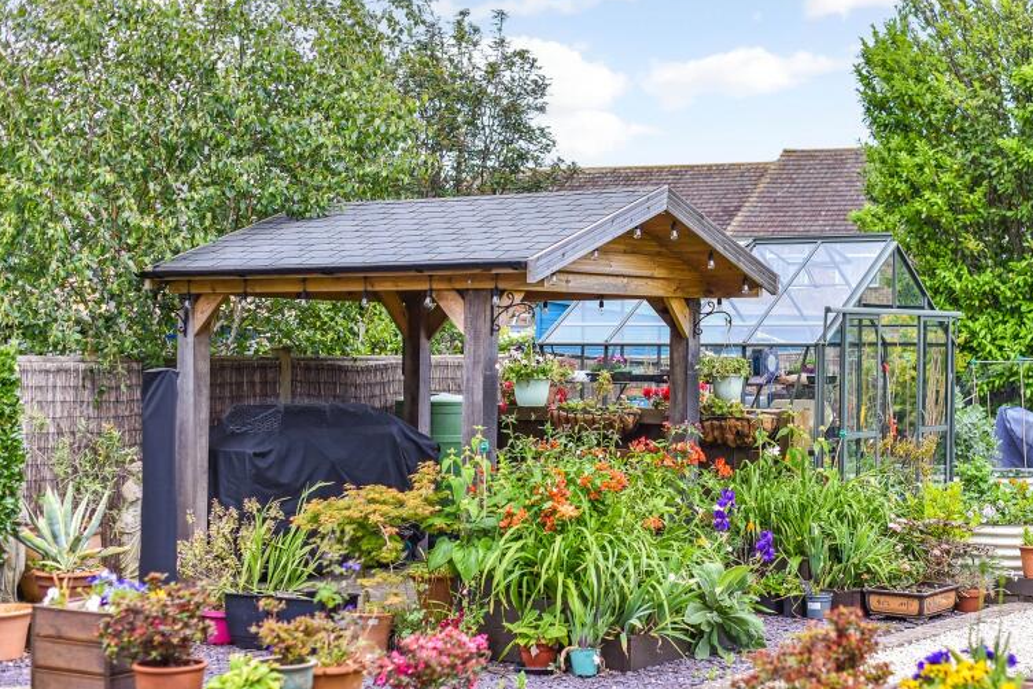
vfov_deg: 20.0
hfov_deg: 29.5
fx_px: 1951
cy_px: 412
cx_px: 648
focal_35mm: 68
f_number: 2.2
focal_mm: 50
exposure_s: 1/4000
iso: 400
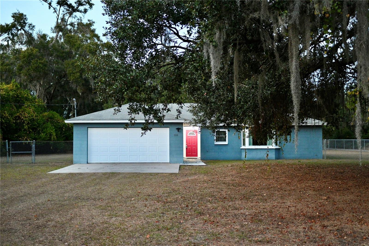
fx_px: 430
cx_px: 184
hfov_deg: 46.4
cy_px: 123
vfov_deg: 31.9
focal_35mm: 42
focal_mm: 28
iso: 3200
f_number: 2.8
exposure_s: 1/80
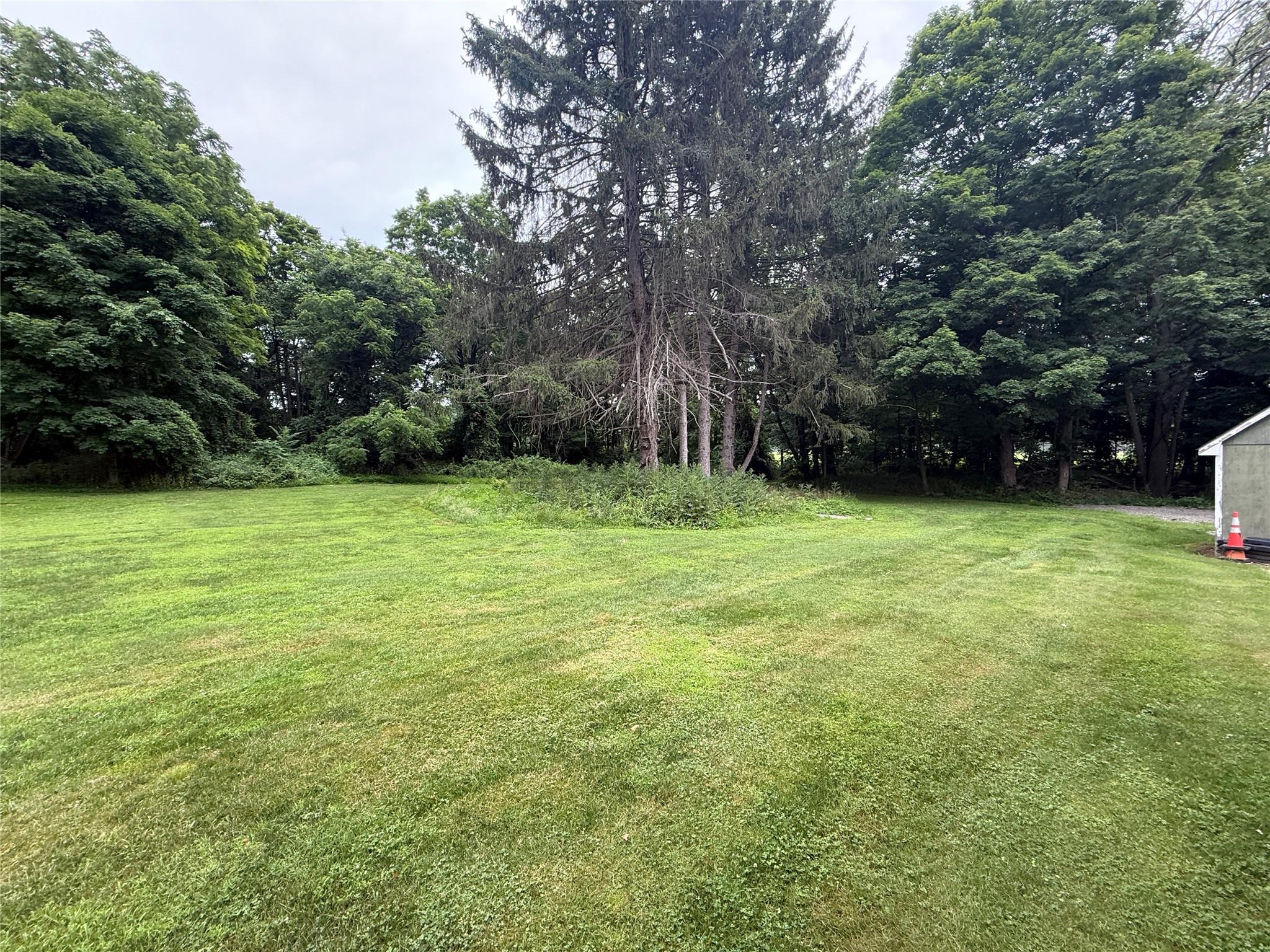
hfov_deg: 102.1
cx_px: 635
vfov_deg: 85.7
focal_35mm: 14
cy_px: 476
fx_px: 514
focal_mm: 2.22
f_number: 2.2
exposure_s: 1/99
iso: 80
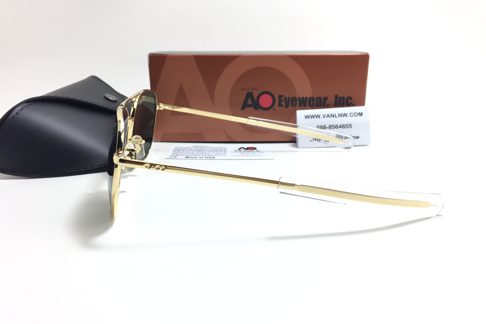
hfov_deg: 60.3
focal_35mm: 31
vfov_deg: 42.3
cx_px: 245
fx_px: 418
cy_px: 165
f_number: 2.2
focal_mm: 4.15
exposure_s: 1/100
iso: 50
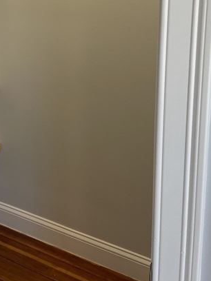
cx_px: 42
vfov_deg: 37.5
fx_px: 398
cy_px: 54
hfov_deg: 29.0
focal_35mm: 49
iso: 50
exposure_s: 1/120
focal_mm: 4.2
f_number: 1.6
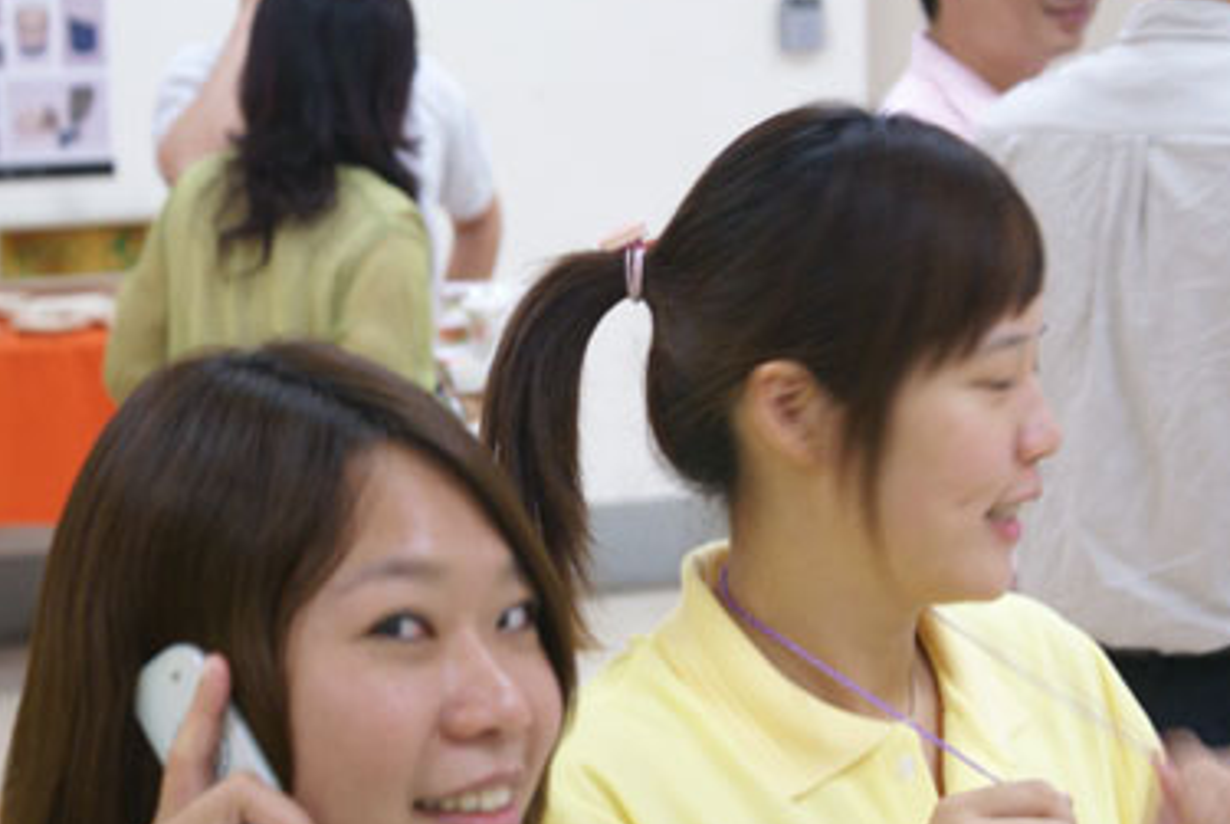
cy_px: 340
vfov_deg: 12.7
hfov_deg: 18.9
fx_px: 3694
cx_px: 679
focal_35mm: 108
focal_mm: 60
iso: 400
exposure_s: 1/25
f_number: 5.6
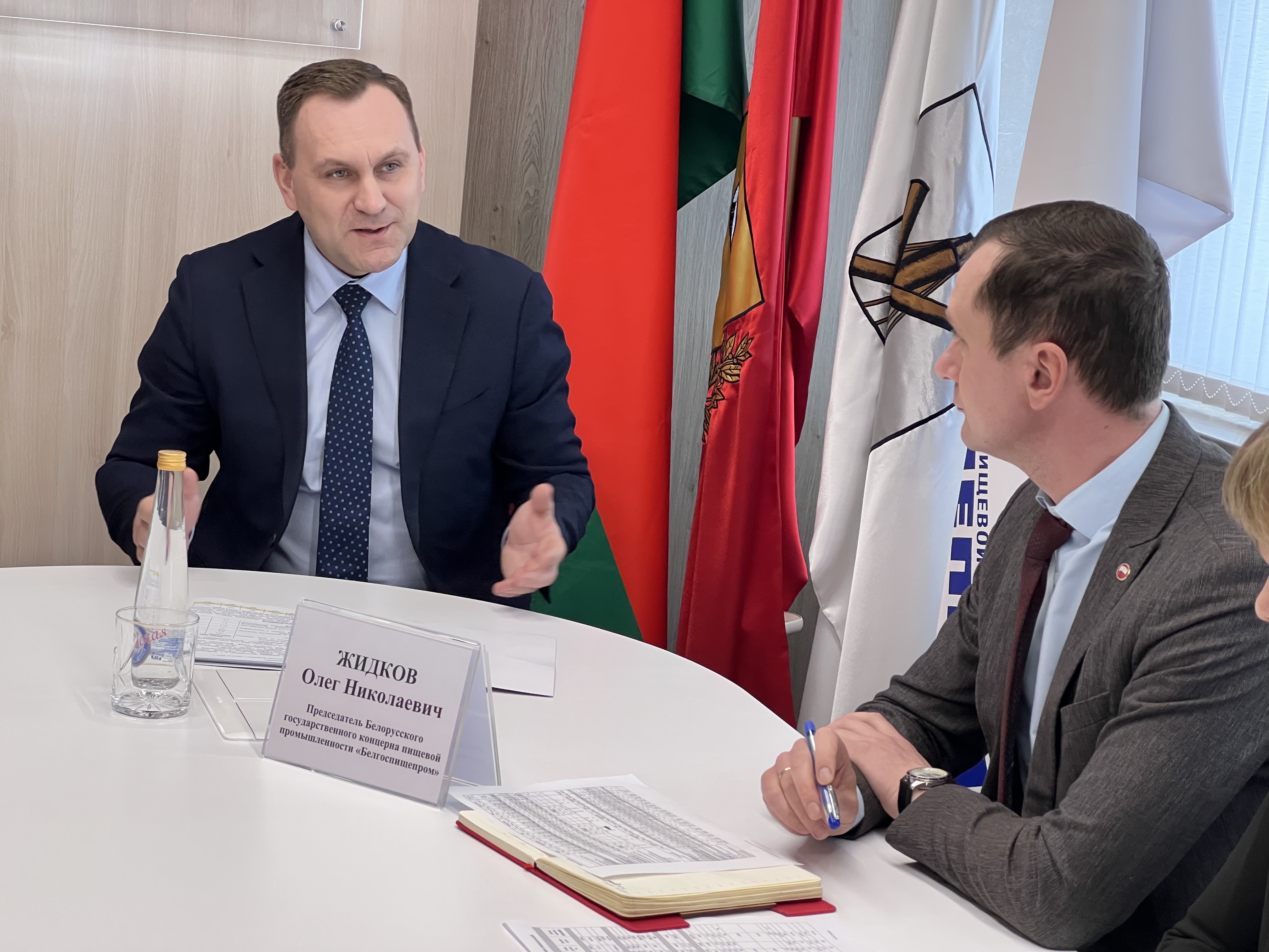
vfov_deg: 19.1
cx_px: 634
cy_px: 476
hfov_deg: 25.3
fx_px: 2823
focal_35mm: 77
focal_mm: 9
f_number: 2.8
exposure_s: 1/100
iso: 160
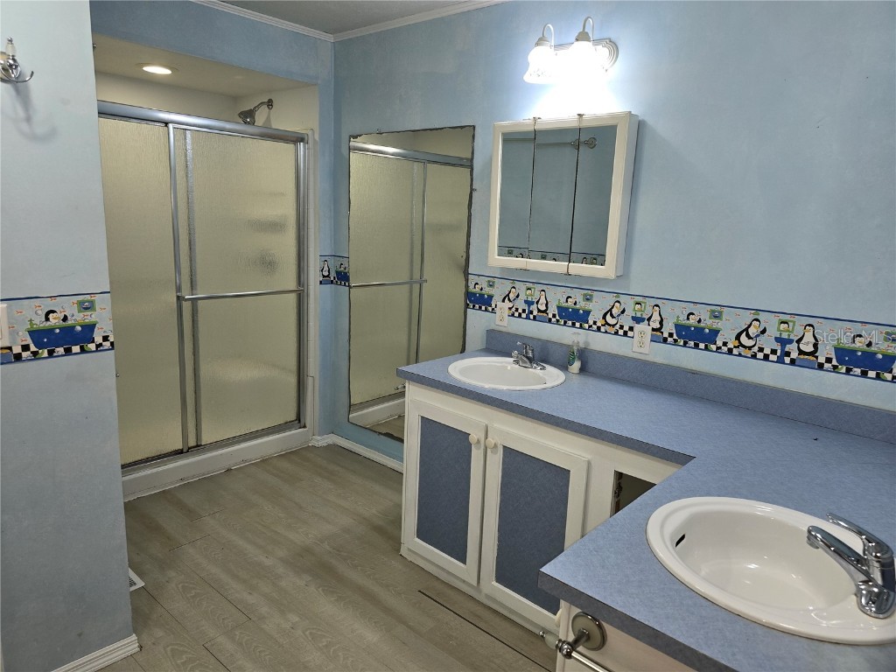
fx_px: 595
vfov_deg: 58.9
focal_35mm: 23
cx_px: 448
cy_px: 336
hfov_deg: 73.9
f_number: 1.7
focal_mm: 6.3
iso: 50
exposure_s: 1/60
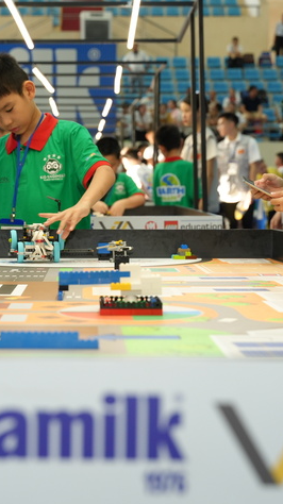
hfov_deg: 15.2
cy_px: 216
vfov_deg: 26.8
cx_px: 82
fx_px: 1057
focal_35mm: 79
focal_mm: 43.6
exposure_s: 1/125
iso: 800
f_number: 4
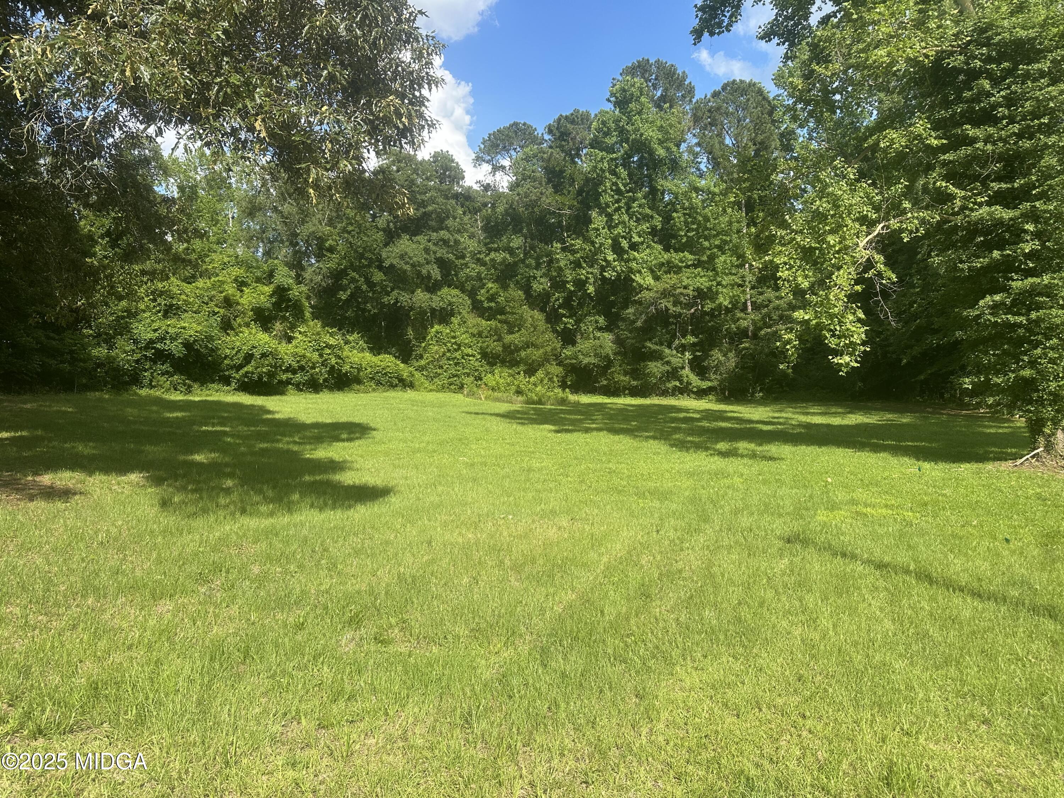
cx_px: 532
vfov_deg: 56.8
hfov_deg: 71.6
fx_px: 738
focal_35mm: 24
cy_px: 399
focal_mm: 6.86
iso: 80
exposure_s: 1/2410
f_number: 1.78
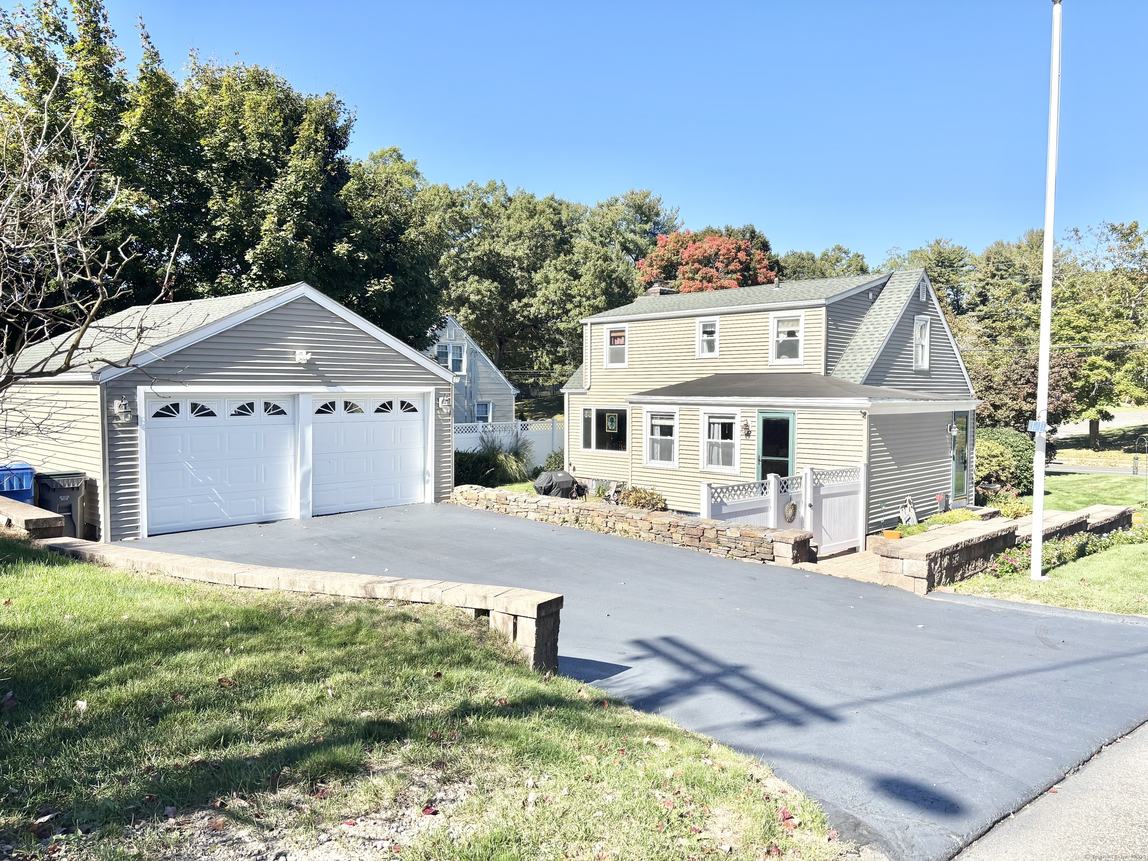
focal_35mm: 26
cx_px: 574
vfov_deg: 53.1
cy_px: 430
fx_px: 862
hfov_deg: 67.3
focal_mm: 5.96
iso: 50
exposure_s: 1/2513
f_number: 1.6
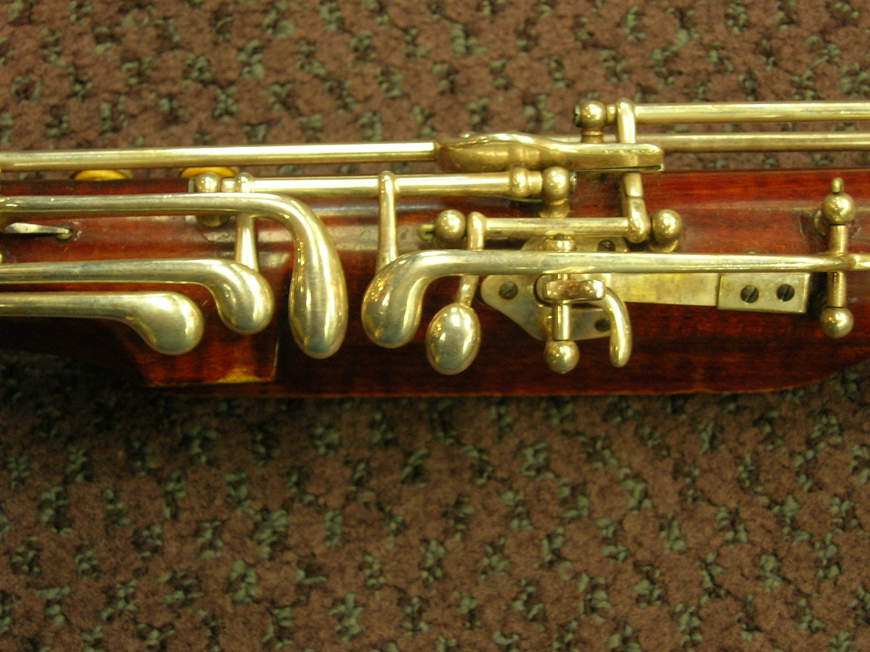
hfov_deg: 29.8
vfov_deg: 22.6
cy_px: 309
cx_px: 427
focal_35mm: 65
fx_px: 1633
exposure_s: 1/13.1
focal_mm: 12.7
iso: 200
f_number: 3.5
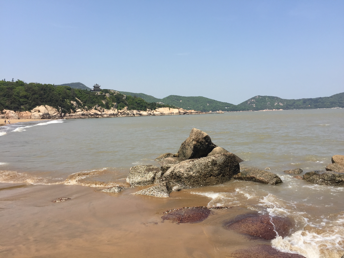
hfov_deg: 61.7
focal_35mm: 29
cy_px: 129
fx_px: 288
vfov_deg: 48.2
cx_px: 172
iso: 32
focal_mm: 4.15
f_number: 2.2
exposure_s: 1/2198
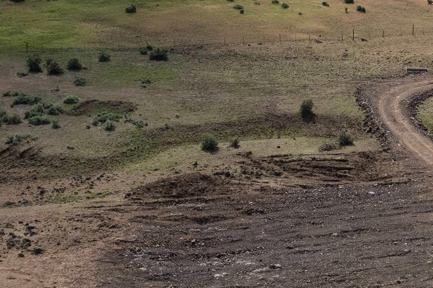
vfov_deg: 20.8
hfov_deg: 30.6
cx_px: 305
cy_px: 77
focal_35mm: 65
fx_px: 781
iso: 200
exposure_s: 1/160
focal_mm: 8.38
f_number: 2.8
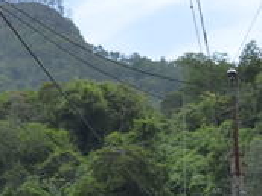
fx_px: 1907
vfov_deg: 5.7
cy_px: 458
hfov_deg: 7.9
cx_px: 102
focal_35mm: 252
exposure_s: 1/250
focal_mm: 32
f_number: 8
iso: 200
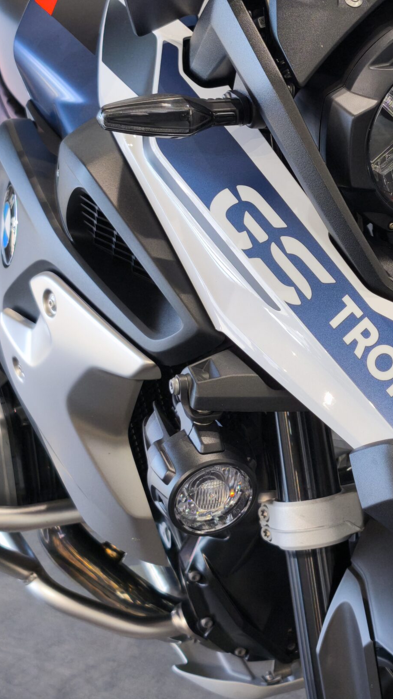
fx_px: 1464
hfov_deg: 15.1
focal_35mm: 79
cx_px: 381
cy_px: 289
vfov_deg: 26.8
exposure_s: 1/100
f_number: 1.6
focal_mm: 6.57
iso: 80
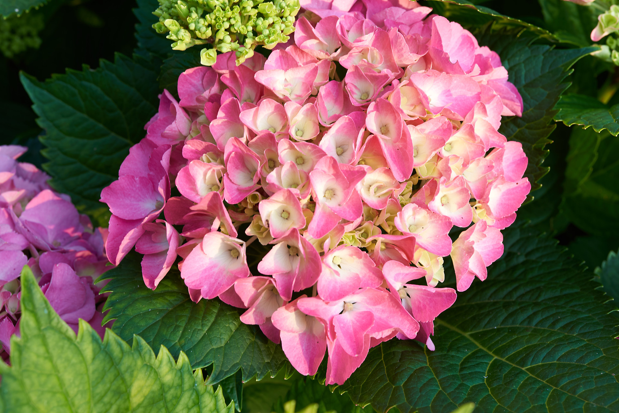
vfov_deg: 30.5
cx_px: 357
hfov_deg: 44.4
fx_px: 757
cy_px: 169
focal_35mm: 44
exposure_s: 1/40
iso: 110
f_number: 8
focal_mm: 35
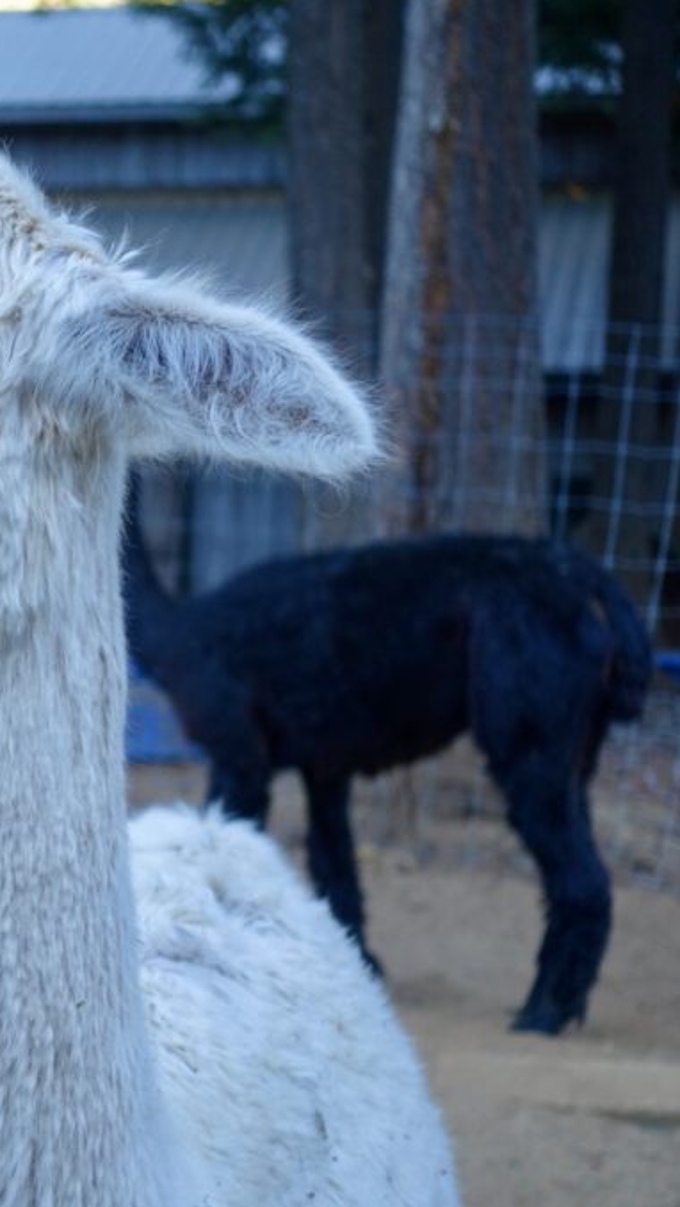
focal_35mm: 106
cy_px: 604
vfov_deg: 20.2
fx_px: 3394
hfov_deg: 11.2
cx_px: -198
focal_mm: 24.64
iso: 125
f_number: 2.8
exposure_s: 1/80
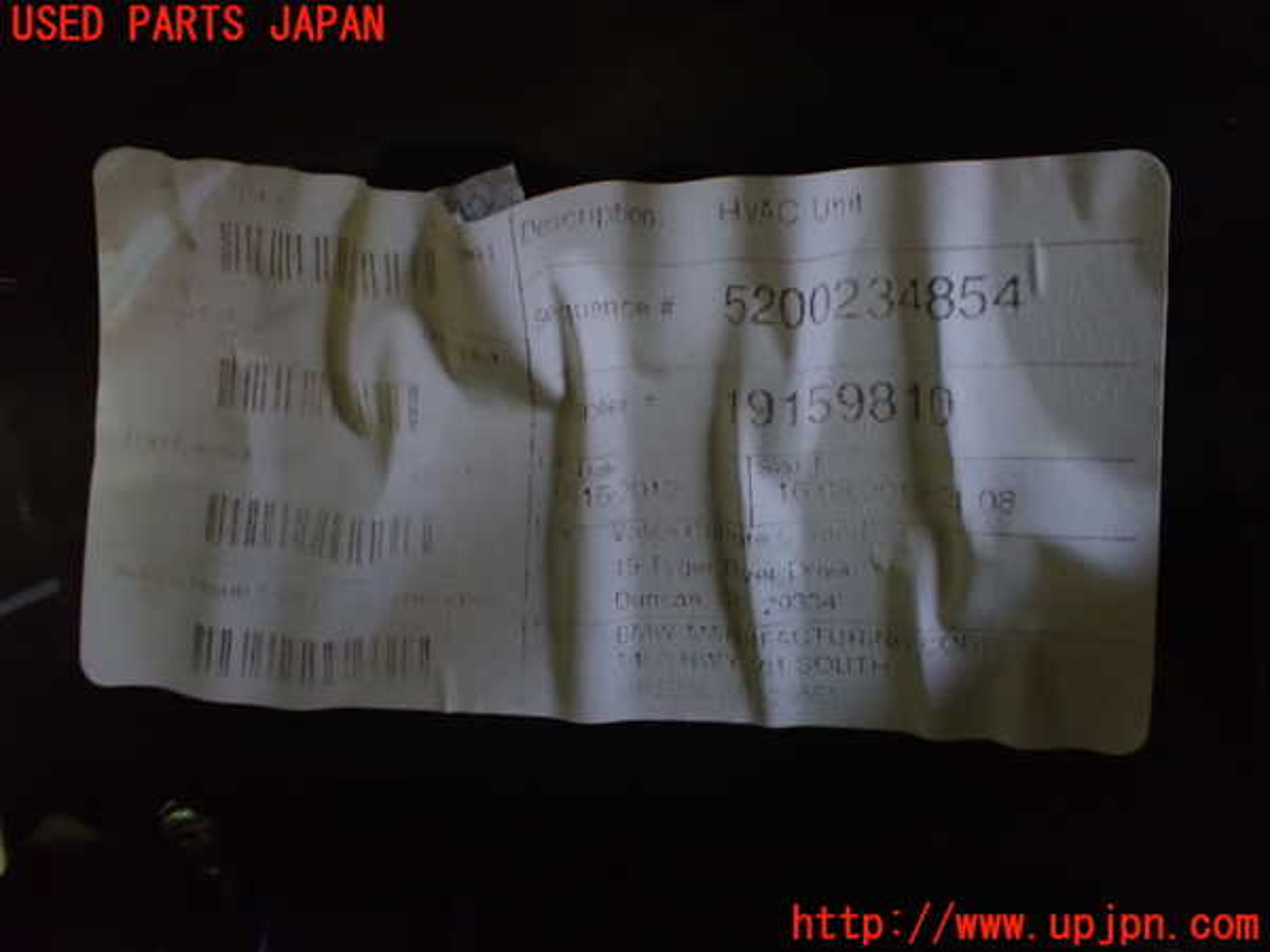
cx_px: 635
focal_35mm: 30
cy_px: 476
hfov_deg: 60.0
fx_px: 1101
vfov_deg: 46.8
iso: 1250
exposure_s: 1/30
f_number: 2.3
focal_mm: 5.4
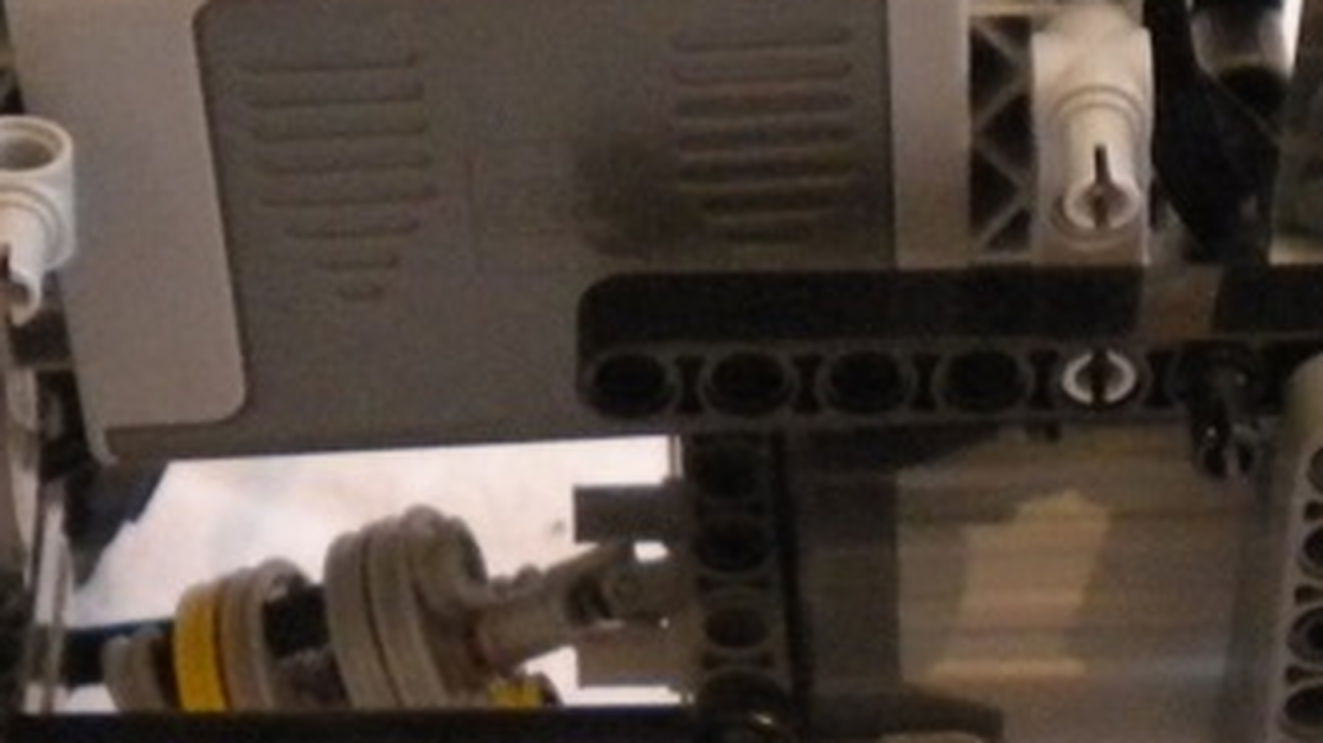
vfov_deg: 8.7
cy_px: 771
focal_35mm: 138
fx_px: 4840
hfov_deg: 15.6
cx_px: 679
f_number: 3.5
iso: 800
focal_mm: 7.4
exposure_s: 1/26.1
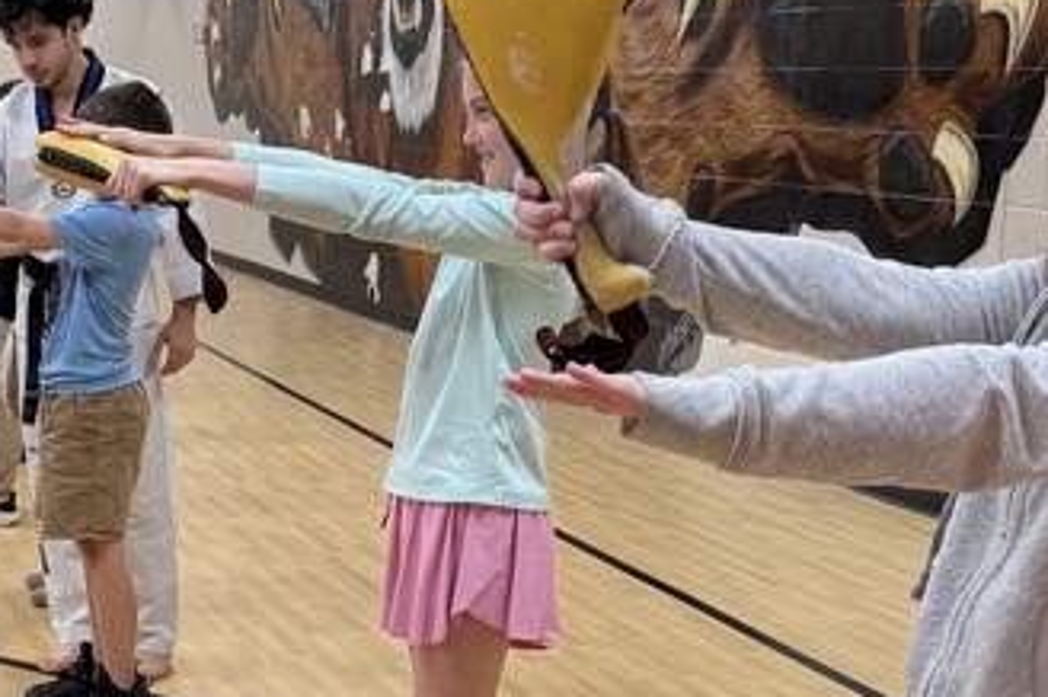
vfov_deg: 17.4
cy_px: 467
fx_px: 2268
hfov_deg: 25.6
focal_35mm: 78
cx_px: 240
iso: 125
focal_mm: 6.76
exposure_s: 1/167
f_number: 1.78
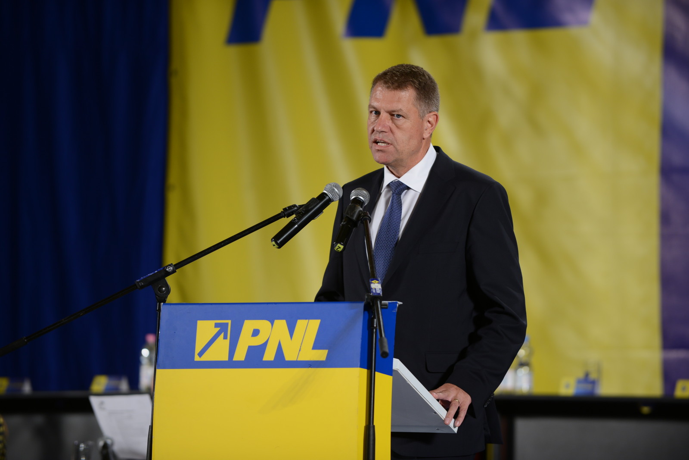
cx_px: 344
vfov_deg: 6.9
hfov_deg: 10.3
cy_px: 230
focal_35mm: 200
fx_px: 3828
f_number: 3.5
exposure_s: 1/160
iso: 400
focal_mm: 200
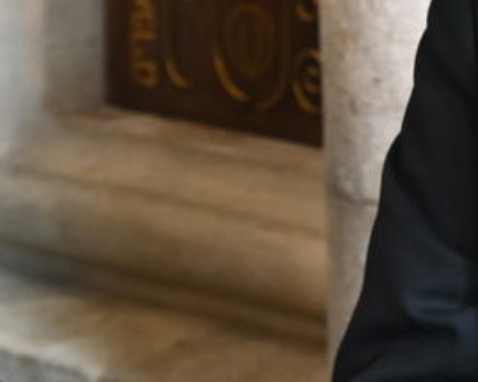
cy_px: -113
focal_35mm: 166
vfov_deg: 9.2
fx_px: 2348
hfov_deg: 9.9
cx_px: 1228
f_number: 6.3
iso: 2500
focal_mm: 34
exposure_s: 1/160
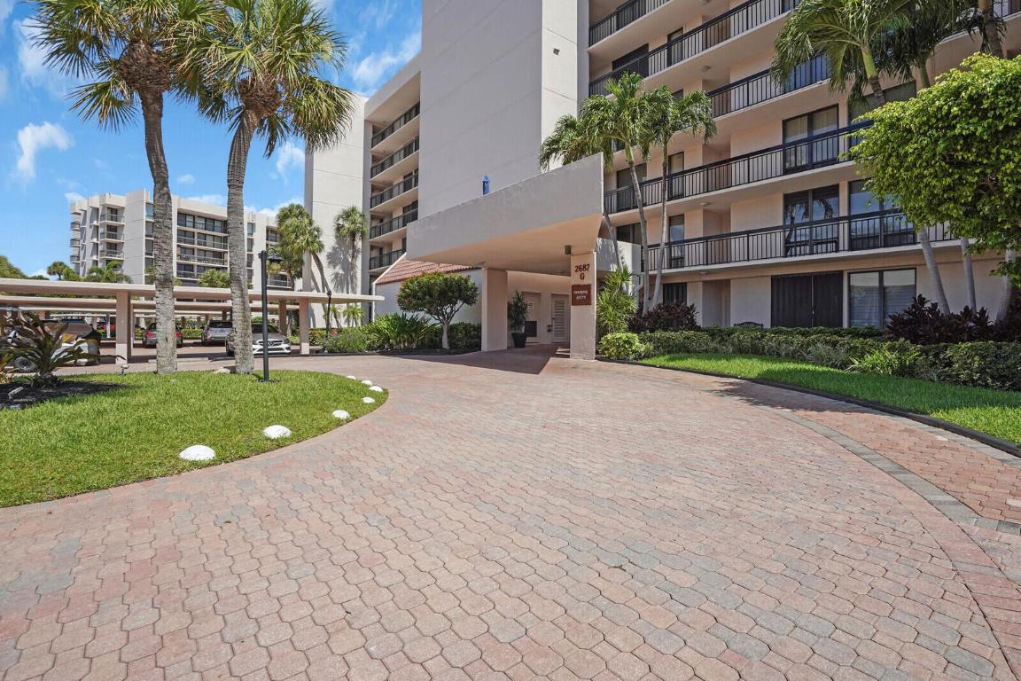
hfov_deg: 96.7
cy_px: 340
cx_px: 510
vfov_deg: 73.7
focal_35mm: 16
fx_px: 454
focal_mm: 16
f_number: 8
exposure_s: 1/2000
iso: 800
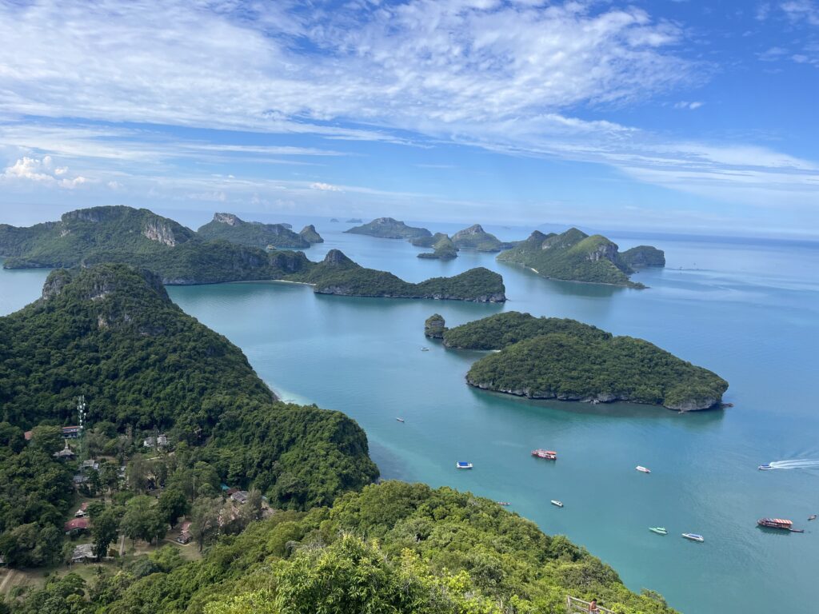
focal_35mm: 26
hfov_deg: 67.3
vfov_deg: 53.1
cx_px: 410
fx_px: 615
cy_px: 307
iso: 50
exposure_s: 1/3413
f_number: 1.6
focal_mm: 5.1
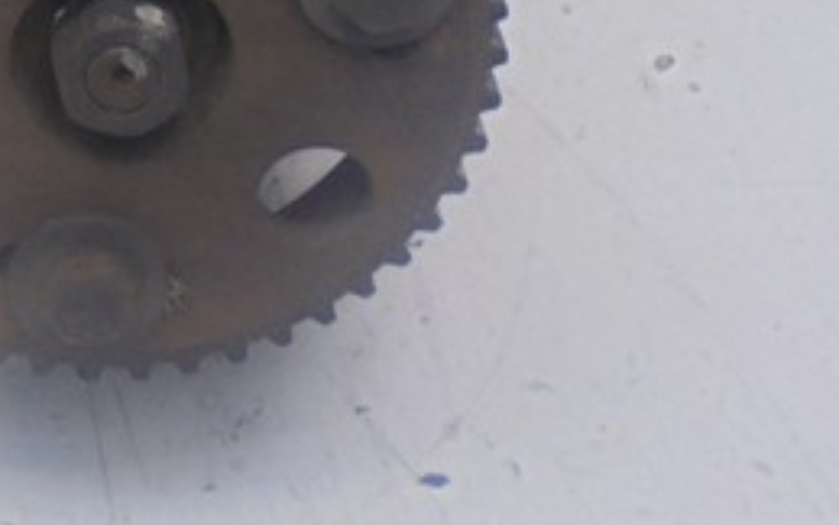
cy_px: -612
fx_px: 2493
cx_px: 87
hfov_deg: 18.8
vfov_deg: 10.7
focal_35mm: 109
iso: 100
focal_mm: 4.6
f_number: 3.5
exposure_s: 1/40
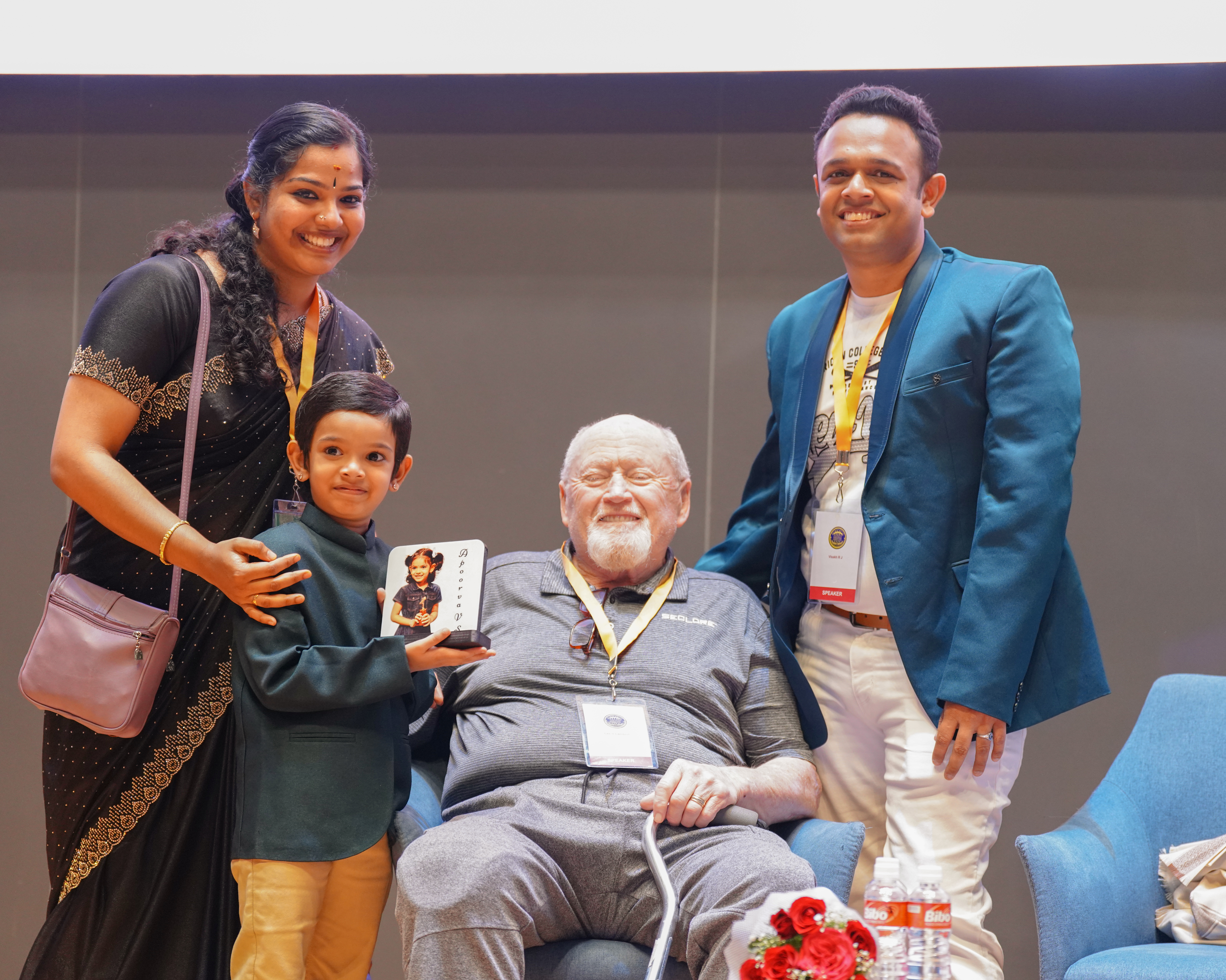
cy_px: 490
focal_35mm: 115
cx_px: 619
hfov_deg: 16.7
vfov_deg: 13.4
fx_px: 4173
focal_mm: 102
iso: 1600
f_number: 2.8
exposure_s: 1/200
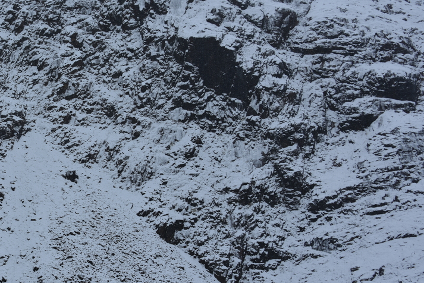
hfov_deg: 25.0
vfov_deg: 17.3
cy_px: 150
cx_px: 49
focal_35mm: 79
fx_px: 931
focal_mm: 44
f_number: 7.1
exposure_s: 1/200
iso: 100
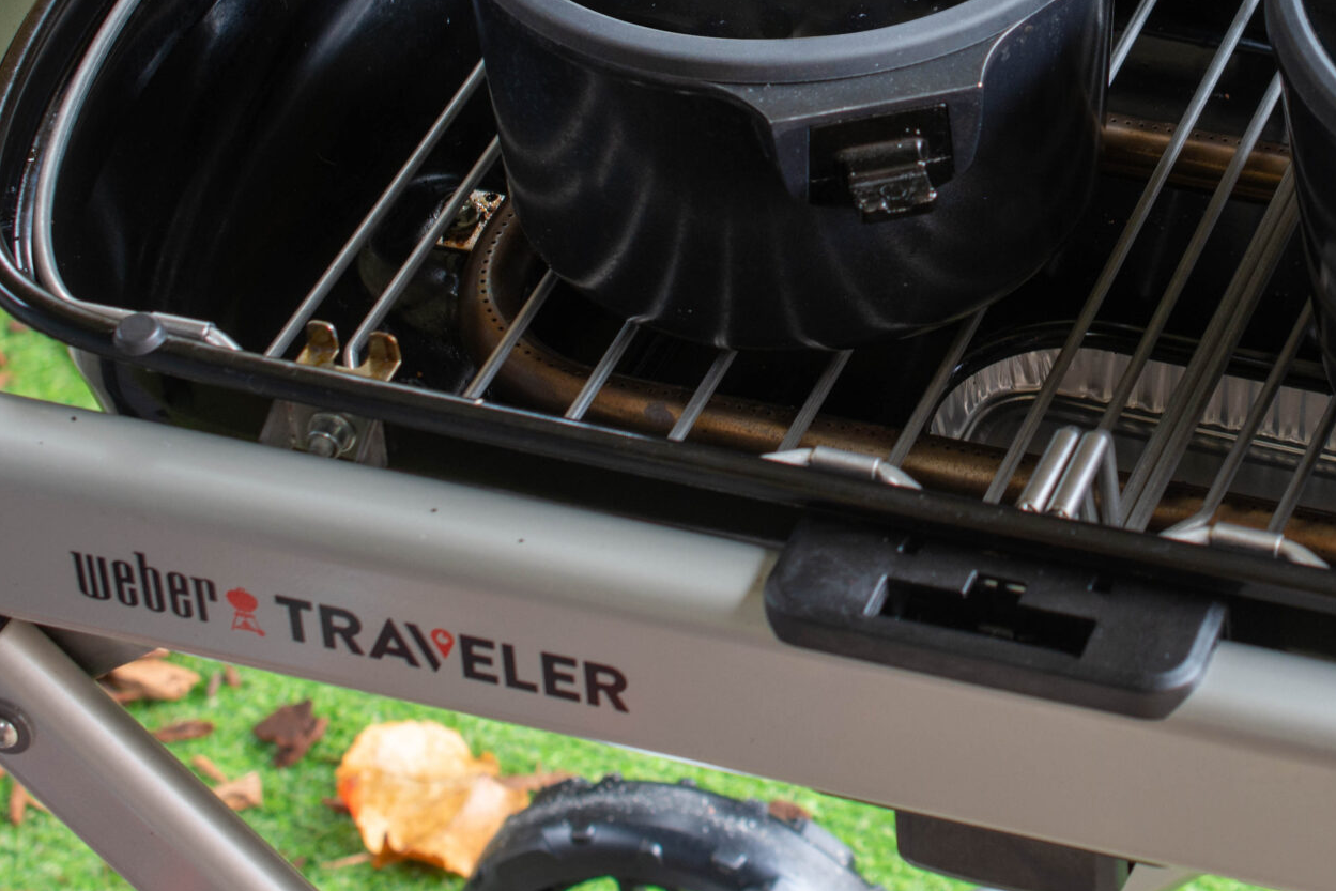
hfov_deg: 16.4
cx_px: 1212
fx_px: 4565
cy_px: 52
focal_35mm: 123
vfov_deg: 11.1
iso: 125
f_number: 6.3
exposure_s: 1/10
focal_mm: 40
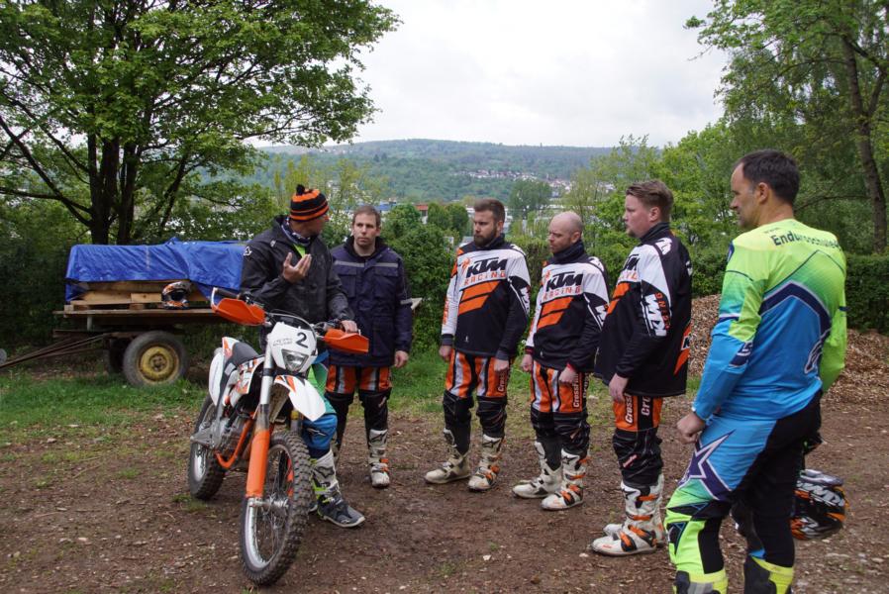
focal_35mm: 33
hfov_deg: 57.2
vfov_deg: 40.0
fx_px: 815
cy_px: 297
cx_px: 444
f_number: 8
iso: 200
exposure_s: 1/125
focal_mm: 22
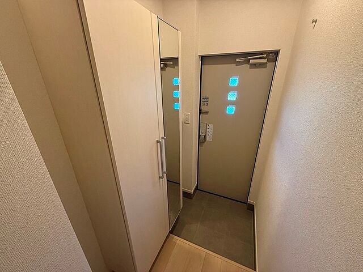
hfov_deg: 102.1
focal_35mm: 14
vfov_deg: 85.7
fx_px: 147
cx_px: 182
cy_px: 136
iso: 500
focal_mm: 2.22
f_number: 2.2
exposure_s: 1/120
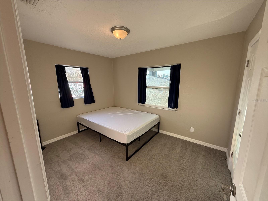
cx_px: 134
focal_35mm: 14
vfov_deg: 85.7
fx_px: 108
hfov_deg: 102.1
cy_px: 100
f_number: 2.2
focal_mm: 2.22
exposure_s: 1/127
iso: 64
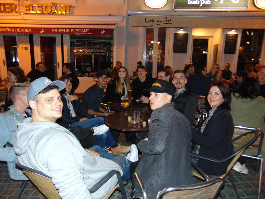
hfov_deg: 69.4
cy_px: 100
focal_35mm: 25
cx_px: 132
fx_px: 191
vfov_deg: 54.9
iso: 200
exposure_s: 1/8
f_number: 3
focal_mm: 4.5
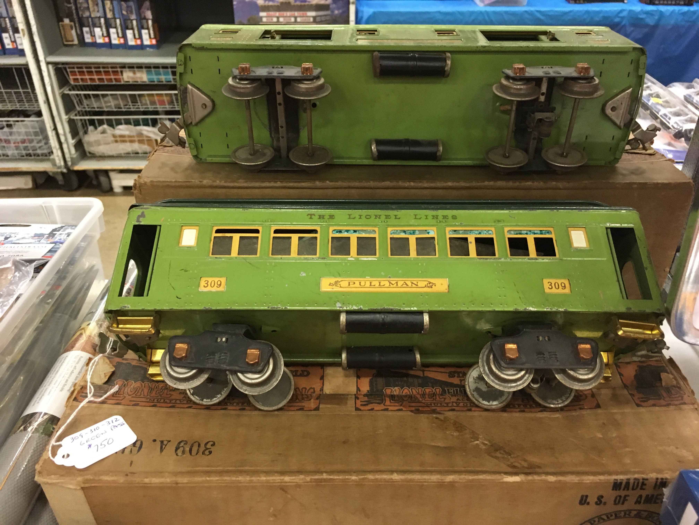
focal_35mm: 29
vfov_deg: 48.2
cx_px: 350
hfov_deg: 61.7
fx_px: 586
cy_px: 262
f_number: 2.2
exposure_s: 1/30
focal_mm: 4.15
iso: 160
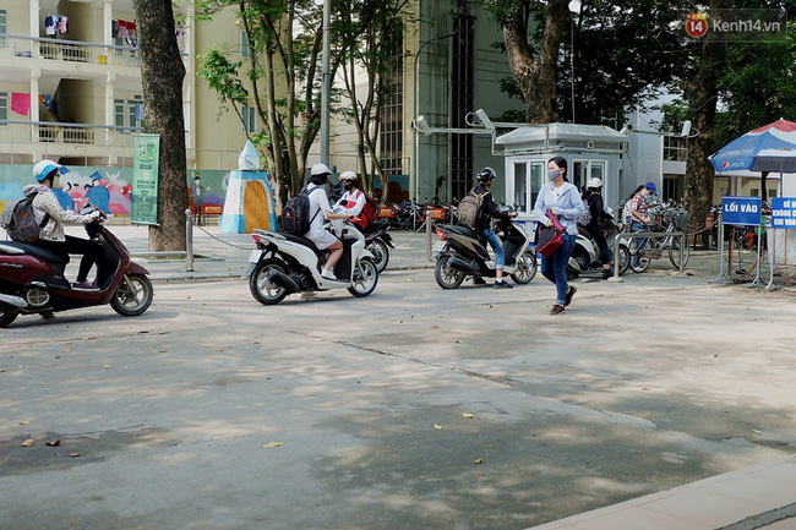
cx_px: 398
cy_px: 265
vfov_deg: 33.4
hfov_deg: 48.5
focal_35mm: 40
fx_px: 884
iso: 200
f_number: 4.5
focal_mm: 26.9
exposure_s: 1/420
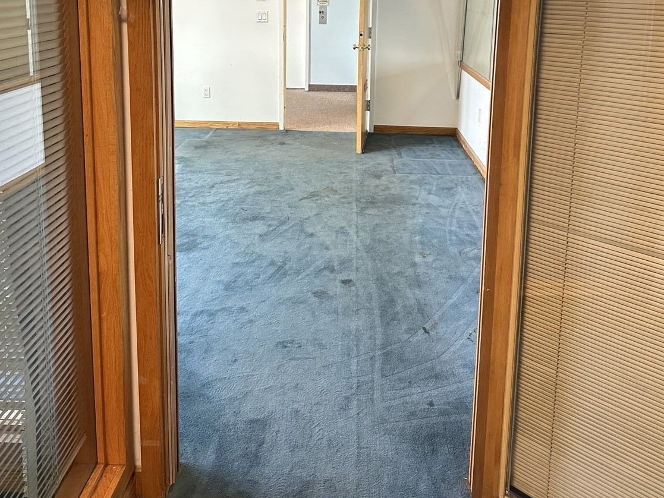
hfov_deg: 55.3
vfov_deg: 40.9
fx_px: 633
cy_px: 90
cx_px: 332
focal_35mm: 33
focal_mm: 6.86
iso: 200
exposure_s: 1/120
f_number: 1.78
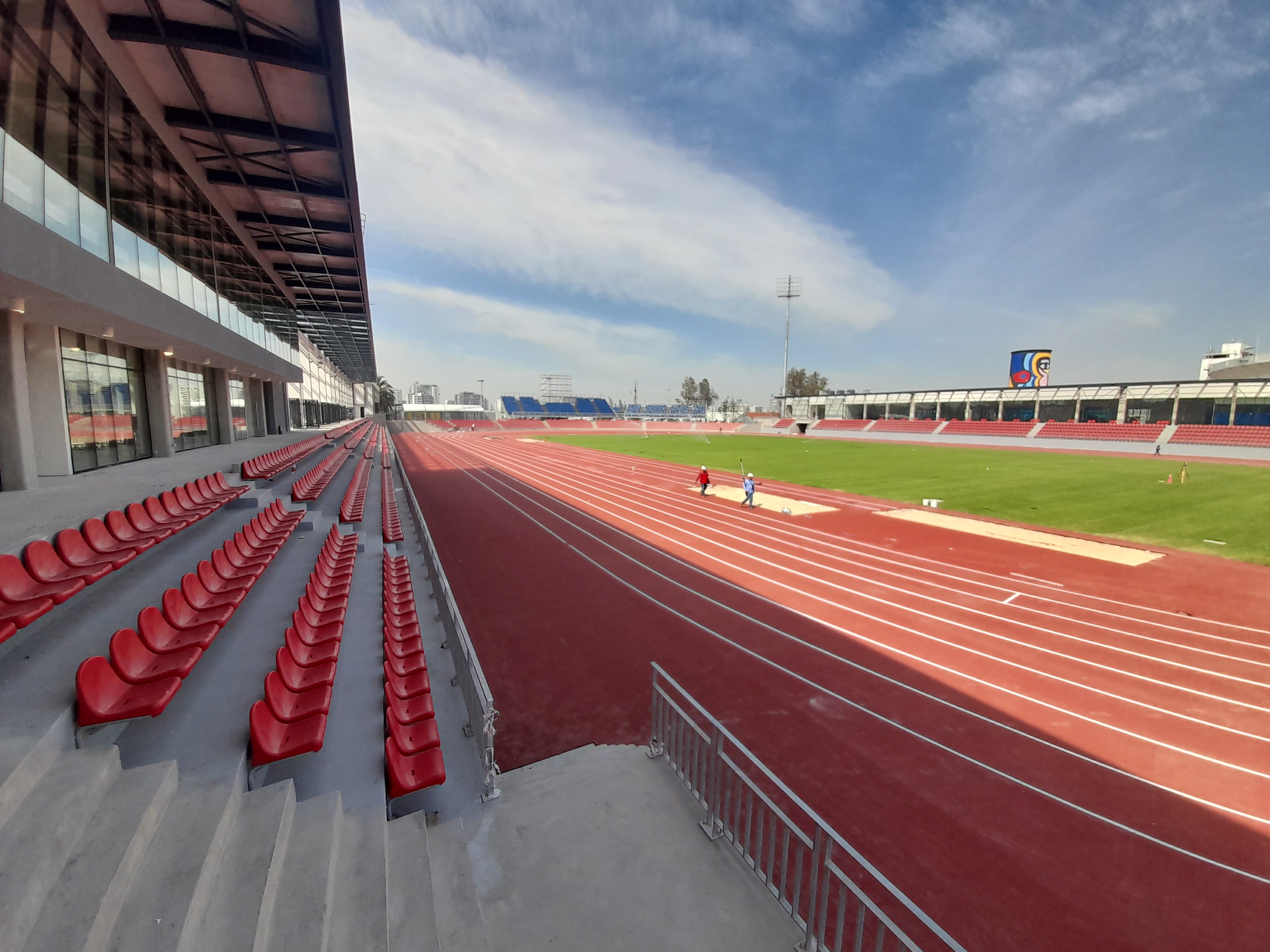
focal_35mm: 13
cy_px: 476
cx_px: 635
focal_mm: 1.42
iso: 40
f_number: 2.2
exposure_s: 1/1189
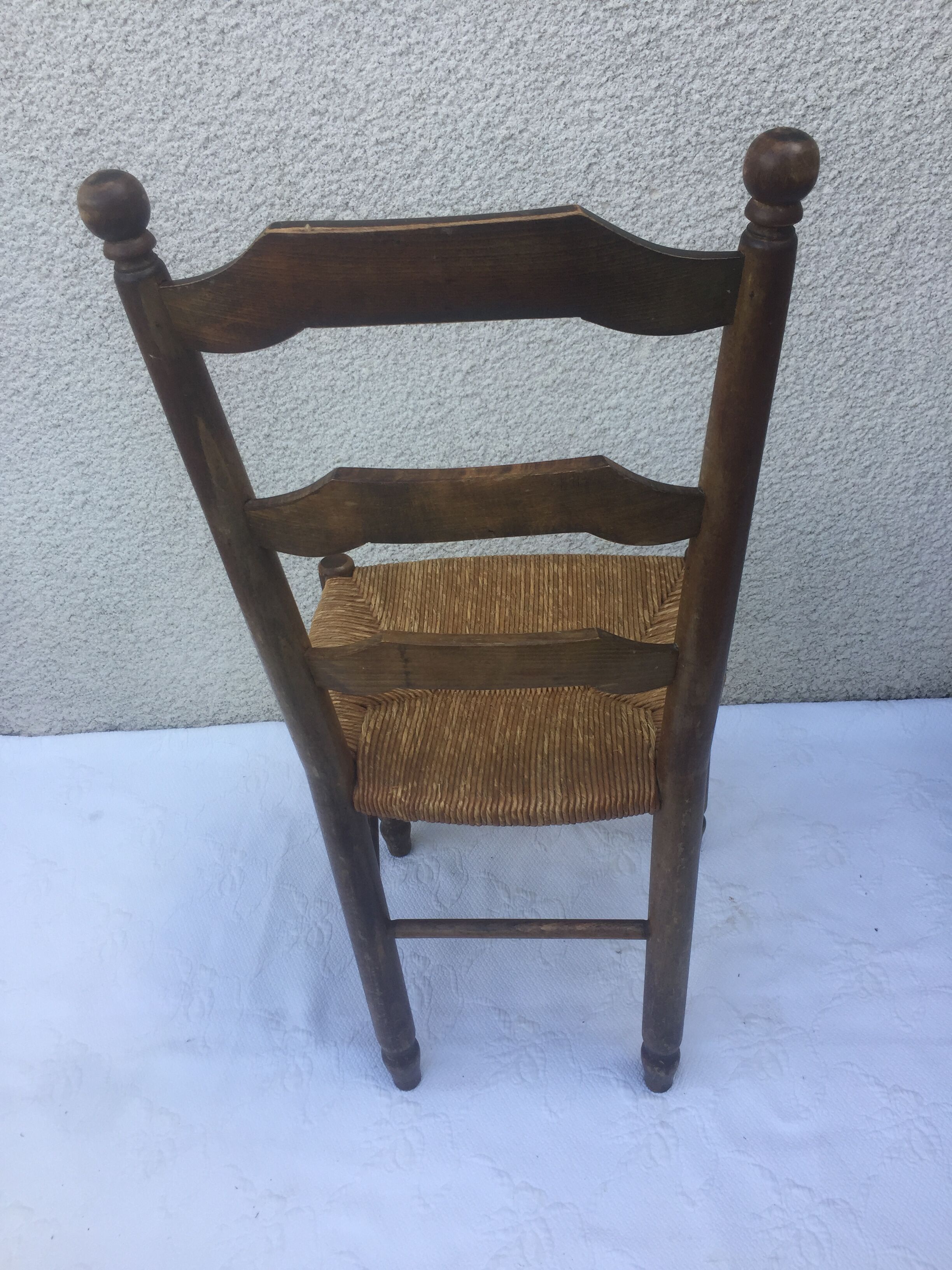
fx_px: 1063
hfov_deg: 48.2
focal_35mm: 29
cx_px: 476
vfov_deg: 61.7
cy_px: 635
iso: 32
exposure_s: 1/395
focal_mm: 4.15
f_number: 2.2
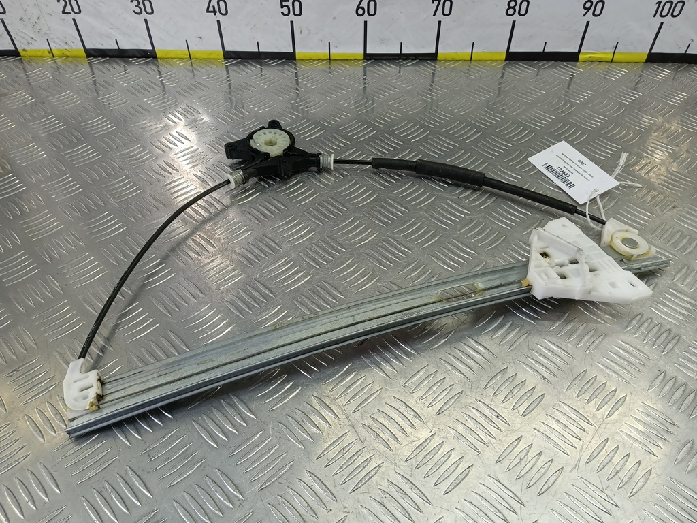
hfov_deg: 73.9
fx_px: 463
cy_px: 262
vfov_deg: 58.9
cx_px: 348
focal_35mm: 23
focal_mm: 4.11
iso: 92
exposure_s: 1/50
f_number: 1.6
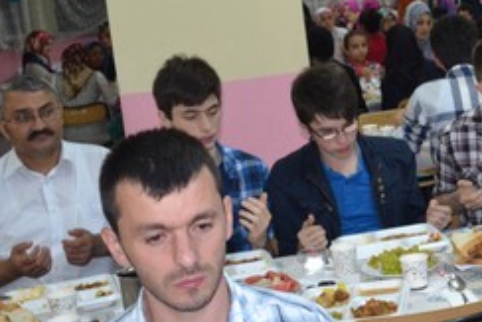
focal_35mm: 74
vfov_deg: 18.4
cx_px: 470
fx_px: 991
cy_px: 121
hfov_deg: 26.1
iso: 1000
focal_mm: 18
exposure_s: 1/60
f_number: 3.5
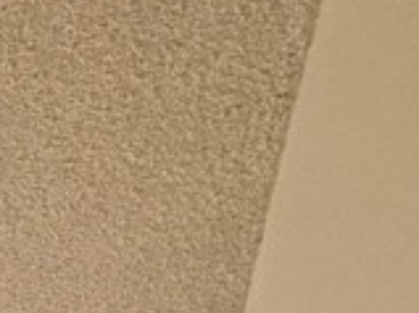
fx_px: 1089
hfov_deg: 13.7
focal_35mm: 90
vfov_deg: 10.9
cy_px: 934
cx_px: -646
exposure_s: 1/338
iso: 50
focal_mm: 2.22
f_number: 2.2
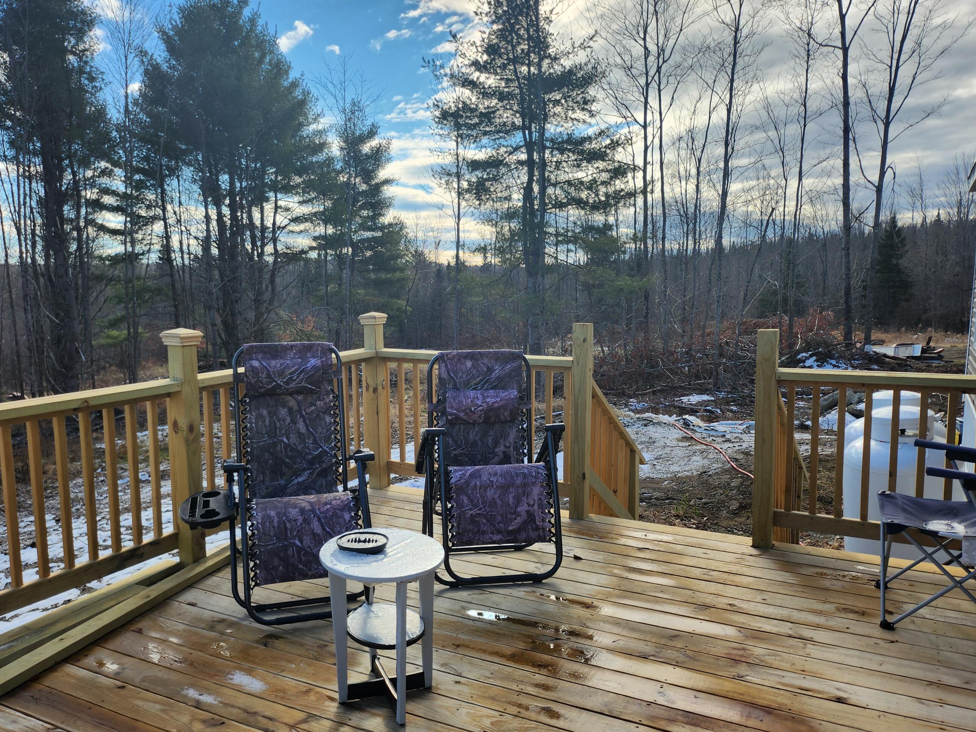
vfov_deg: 49.8
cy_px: 376
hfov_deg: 63.3
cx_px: 445
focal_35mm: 28
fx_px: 790
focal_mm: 5
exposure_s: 1/2607
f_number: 1.8
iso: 50
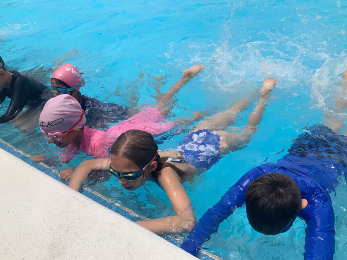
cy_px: 130
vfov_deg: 48.2
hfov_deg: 61.7
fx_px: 291
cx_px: 174
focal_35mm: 29
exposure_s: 1/3200
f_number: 1.8
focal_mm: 3
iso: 20
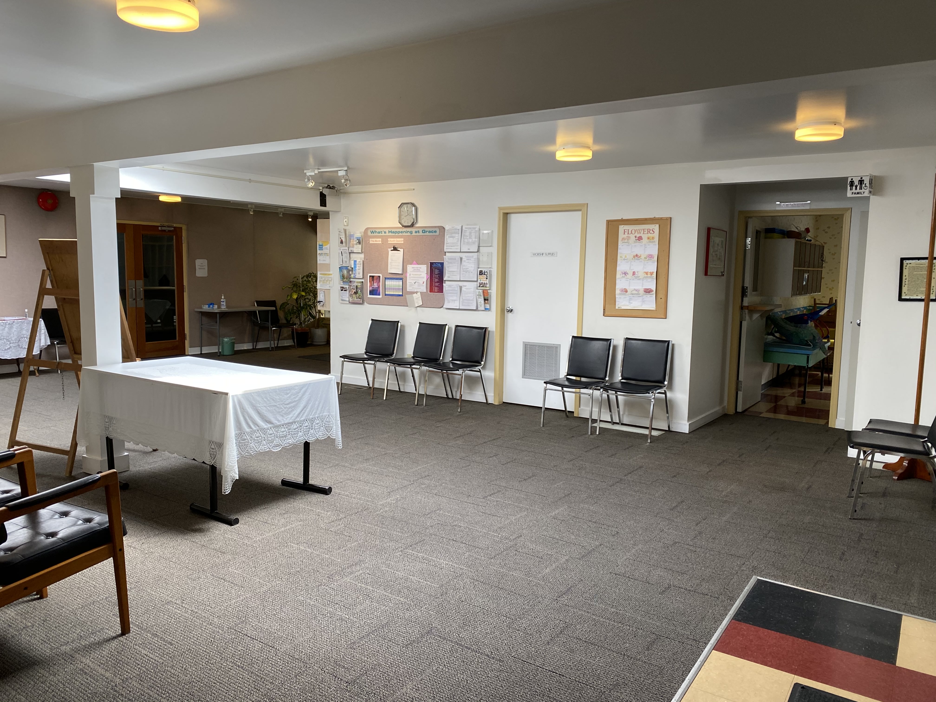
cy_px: 351
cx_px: 468
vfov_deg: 53.1
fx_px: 703
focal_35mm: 26
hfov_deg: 67.3
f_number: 1.8
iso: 100
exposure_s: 1/120
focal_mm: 4.25
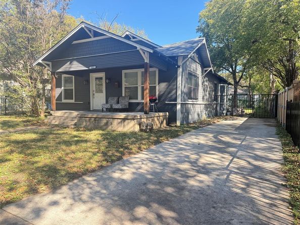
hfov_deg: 71.6
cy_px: 112
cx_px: 150
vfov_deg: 56.8
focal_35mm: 24
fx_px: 208
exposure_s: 1/488
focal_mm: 6.76
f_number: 1.78
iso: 100
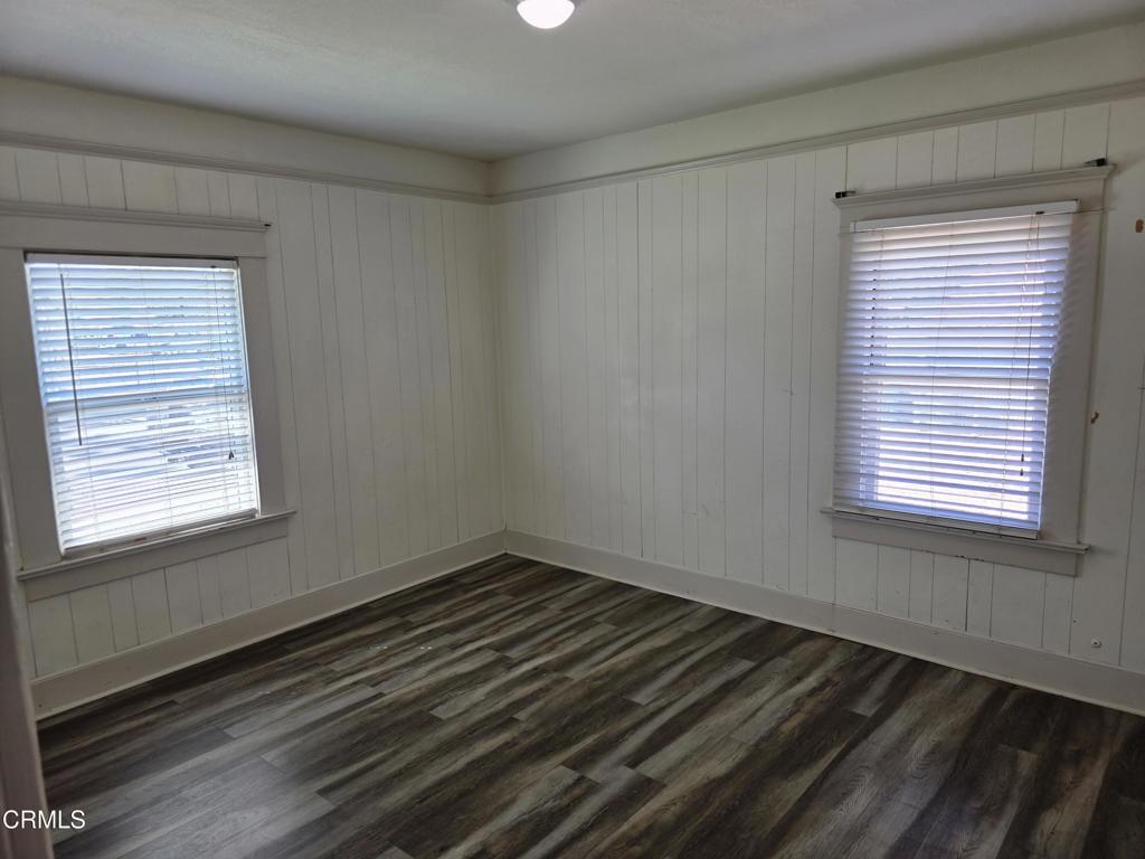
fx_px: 761
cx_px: 572
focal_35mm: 23
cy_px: 430
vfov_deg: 58.9
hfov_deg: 73.9
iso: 64
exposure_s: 1/120
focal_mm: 6.3
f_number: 1.7
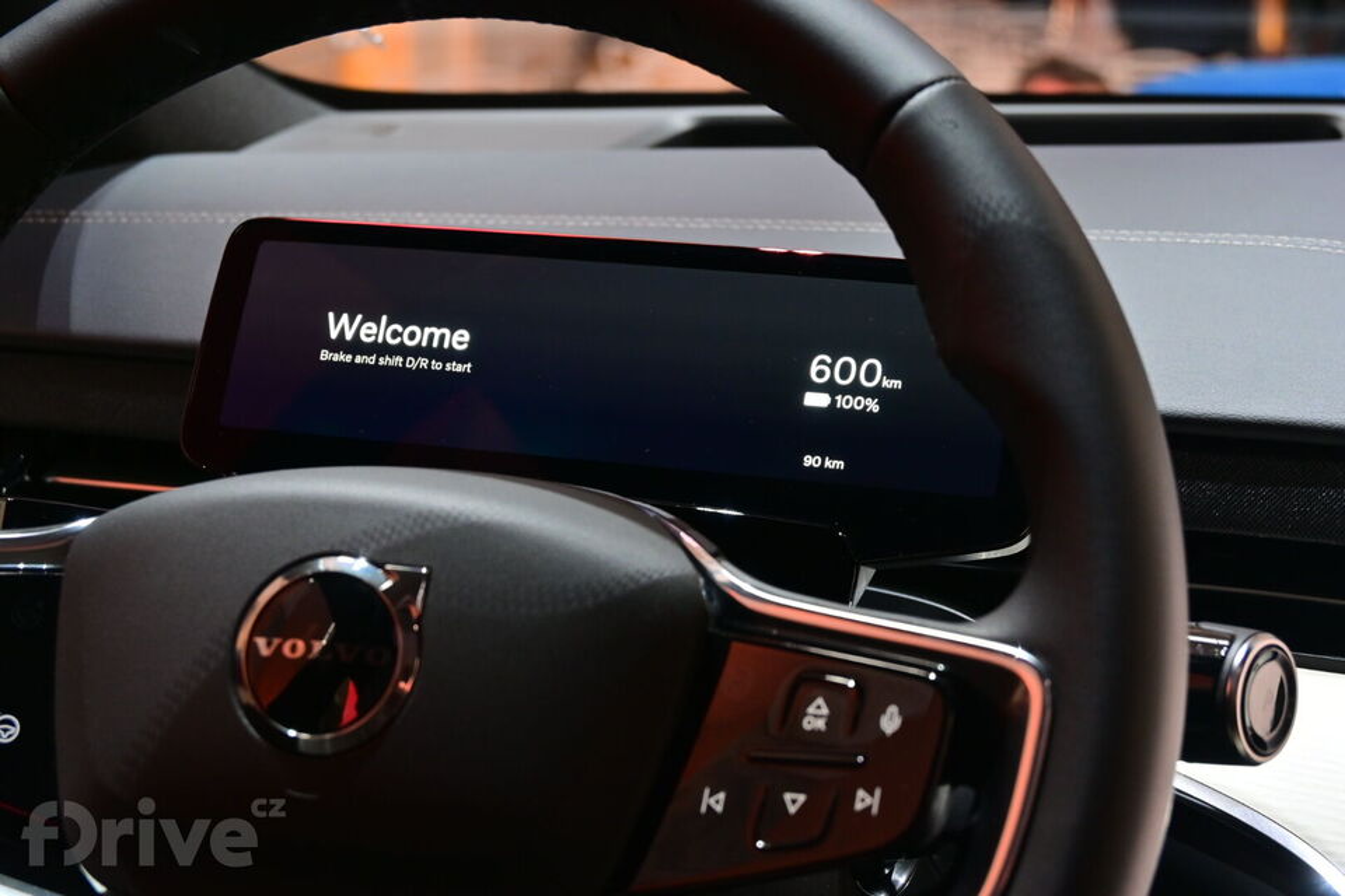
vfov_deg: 18.2
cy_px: 448
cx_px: 672
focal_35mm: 75
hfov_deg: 27.0
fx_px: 2802
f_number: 6.3
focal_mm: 50
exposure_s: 1/25
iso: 500
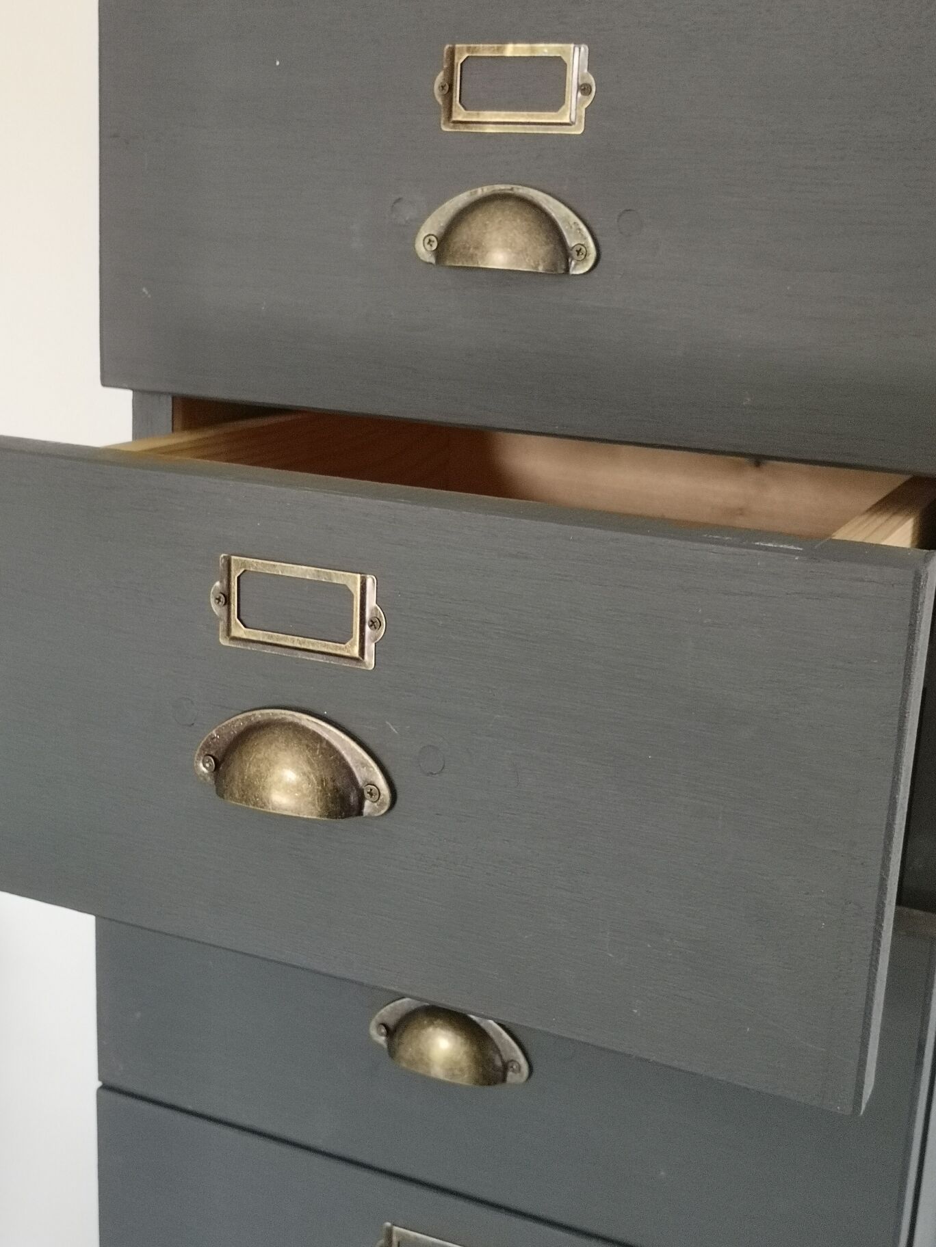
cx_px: 468
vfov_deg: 42.9
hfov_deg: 32.9
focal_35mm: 44
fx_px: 1586
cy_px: 624
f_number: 1.8
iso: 400
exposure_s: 1/25
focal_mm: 3.95
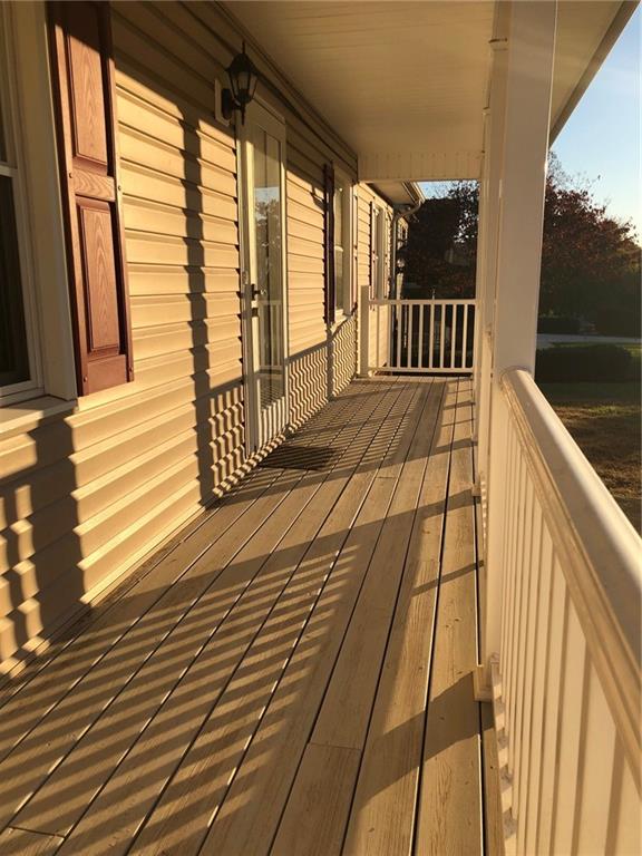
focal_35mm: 28
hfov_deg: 49.7
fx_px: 692
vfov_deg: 63.4
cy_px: 428
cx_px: 321
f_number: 1.8
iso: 20
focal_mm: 4
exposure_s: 1/1517
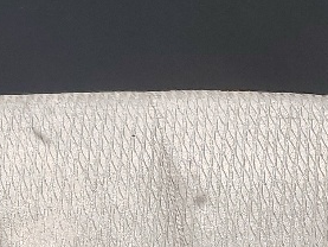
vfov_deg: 9.9
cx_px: -301
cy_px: 74
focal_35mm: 150
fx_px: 1422
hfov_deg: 11.9
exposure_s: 1/312
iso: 50
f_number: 1.5
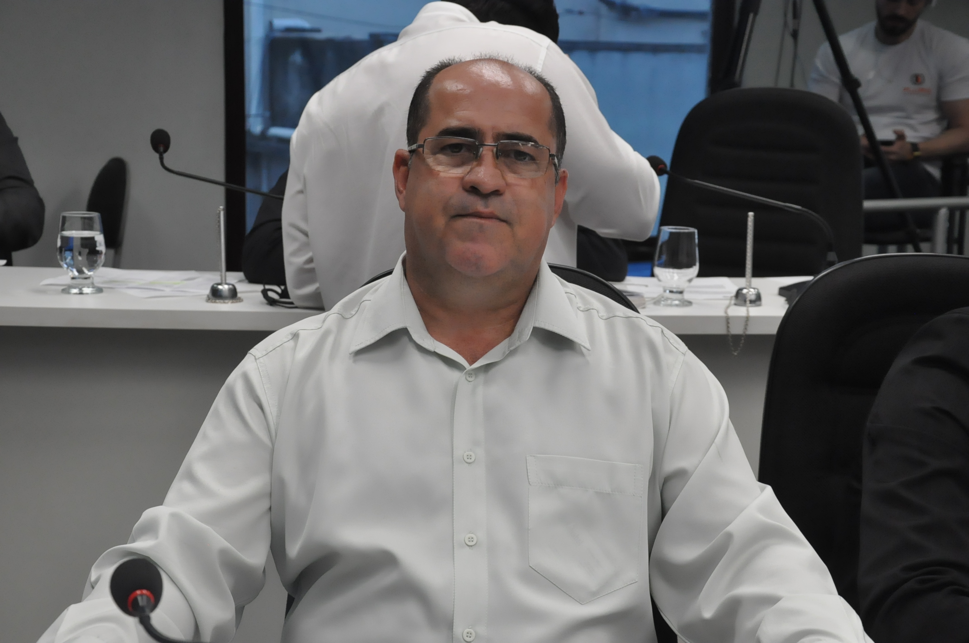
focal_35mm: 63
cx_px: 484
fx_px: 1694
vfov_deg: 21.5
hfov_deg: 31.9
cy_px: 322
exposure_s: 1/200
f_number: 7.1
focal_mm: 42
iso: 2000
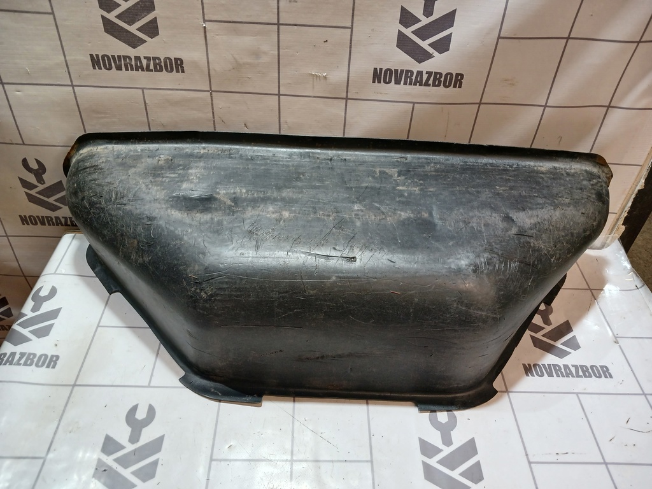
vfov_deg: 51.4
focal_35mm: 27
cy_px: 244
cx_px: 326
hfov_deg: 65.3
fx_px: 509
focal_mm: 4
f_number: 1.8
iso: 125
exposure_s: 1/50
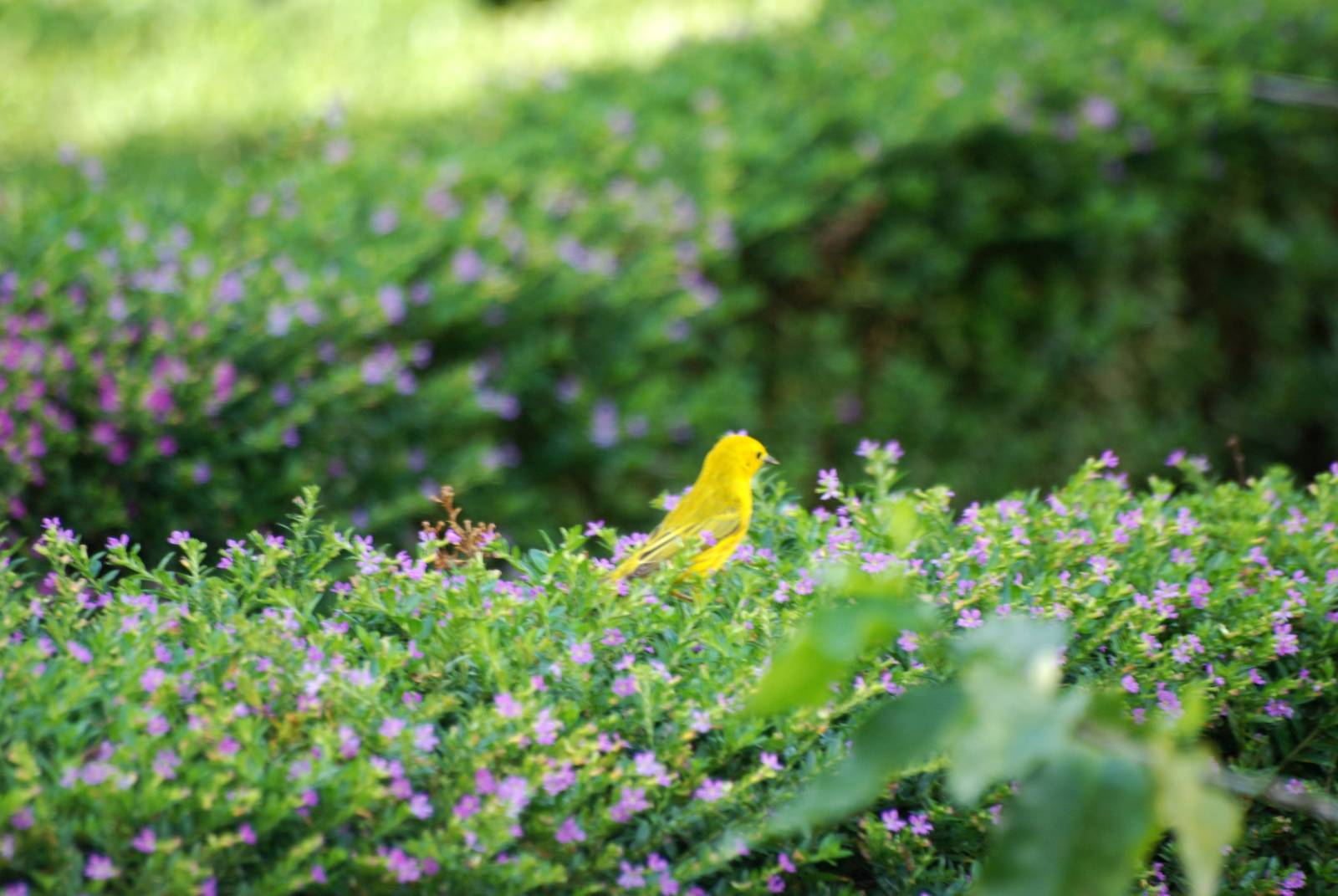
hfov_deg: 4.6
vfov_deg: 3.1
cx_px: 669
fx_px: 16745
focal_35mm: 450
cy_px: 448
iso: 400
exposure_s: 1/50
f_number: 5.6
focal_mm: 300
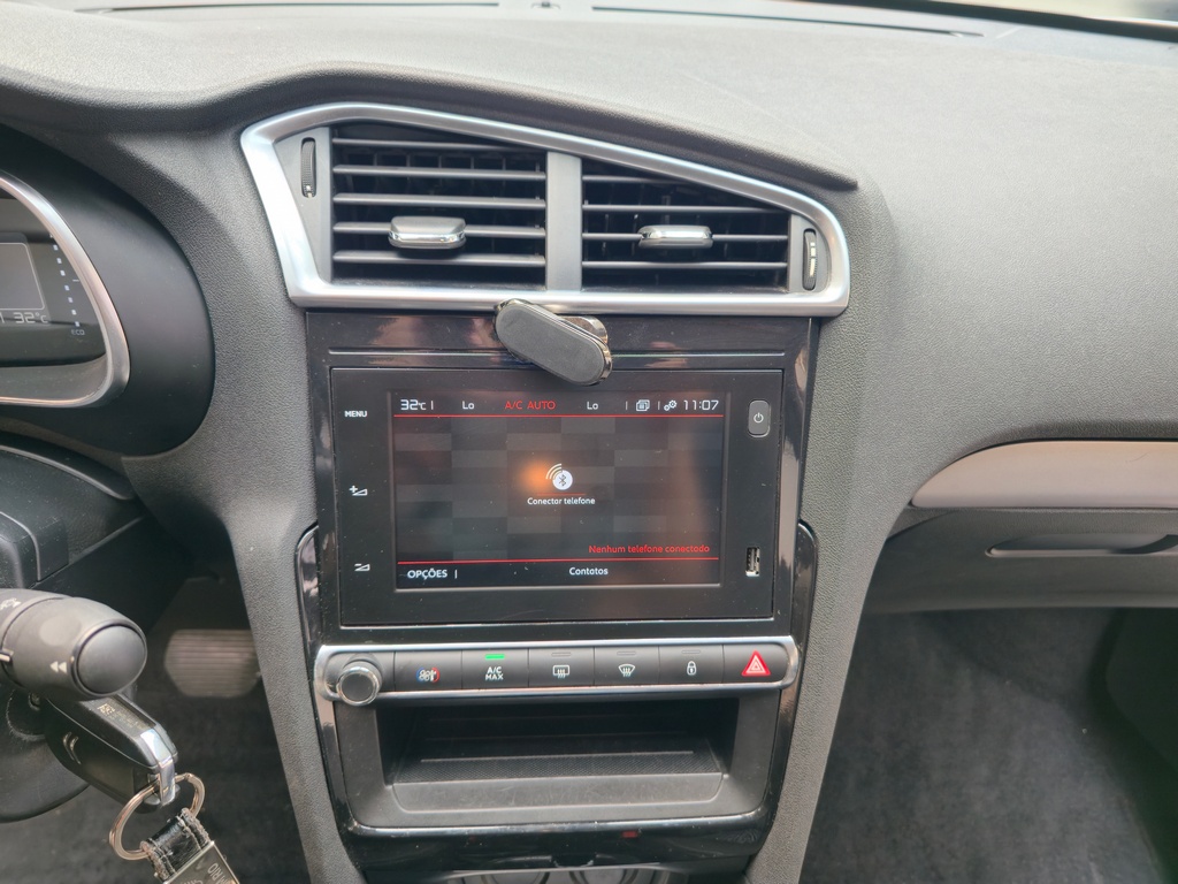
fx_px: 783
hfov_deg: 73.9
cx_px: 589
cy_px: 442
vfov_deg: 58.9
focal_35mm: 23
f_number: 1.7
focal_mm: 6.3
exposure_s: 1/50.6
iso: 50
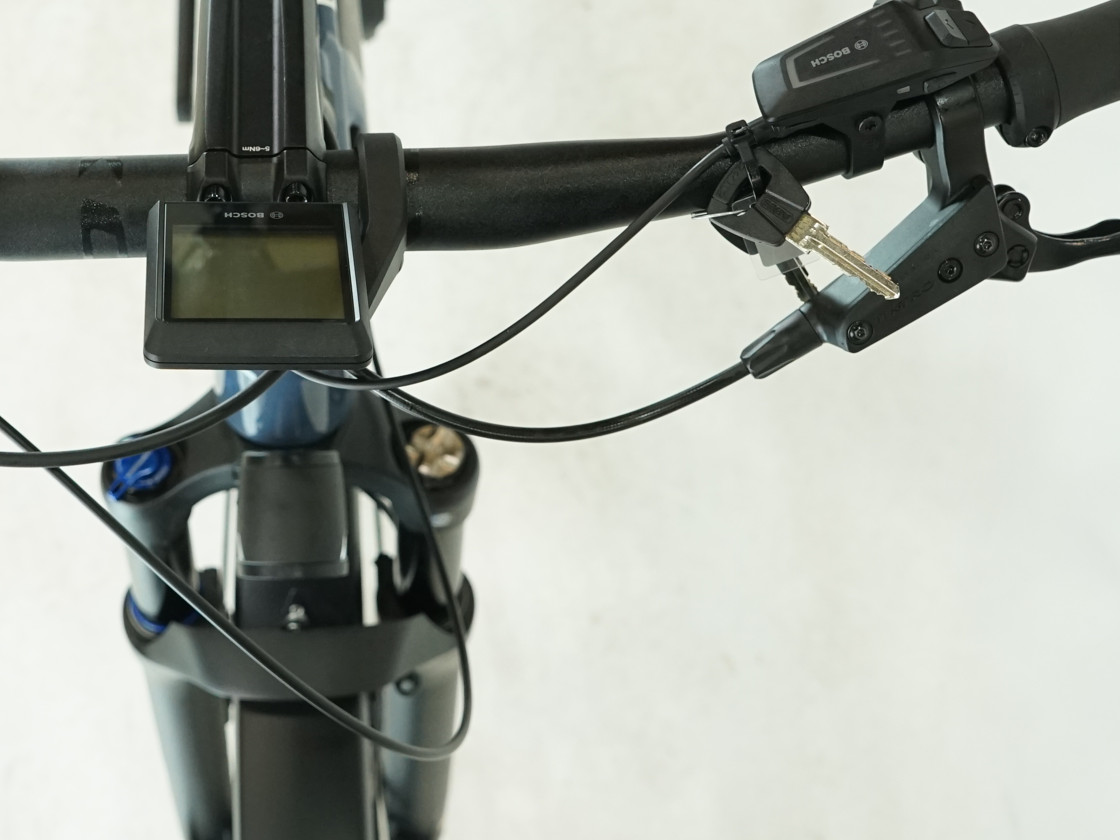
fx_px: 2103
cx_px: 277
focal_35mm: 65
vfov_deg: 22.5
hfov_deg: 29.3
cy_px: 266
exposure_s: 1/200
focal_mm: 30
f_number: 5.6
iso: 1600
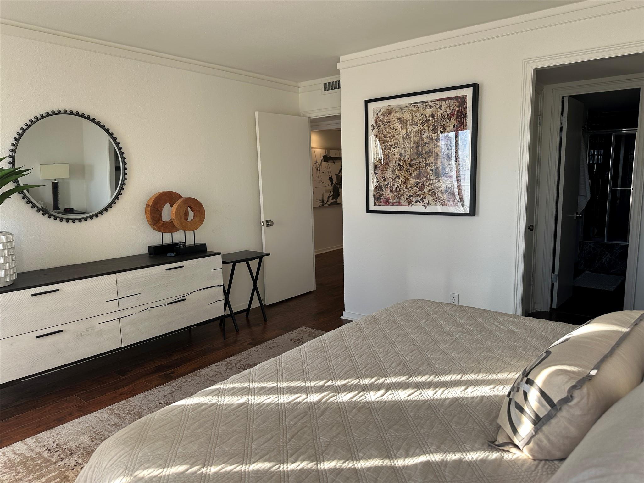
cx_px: 322
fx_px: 446
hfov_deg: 71.6
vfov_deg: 56.8
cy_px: 242
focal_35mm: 24
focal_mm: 6.86
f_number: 1.78
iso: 64
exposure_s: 1/121
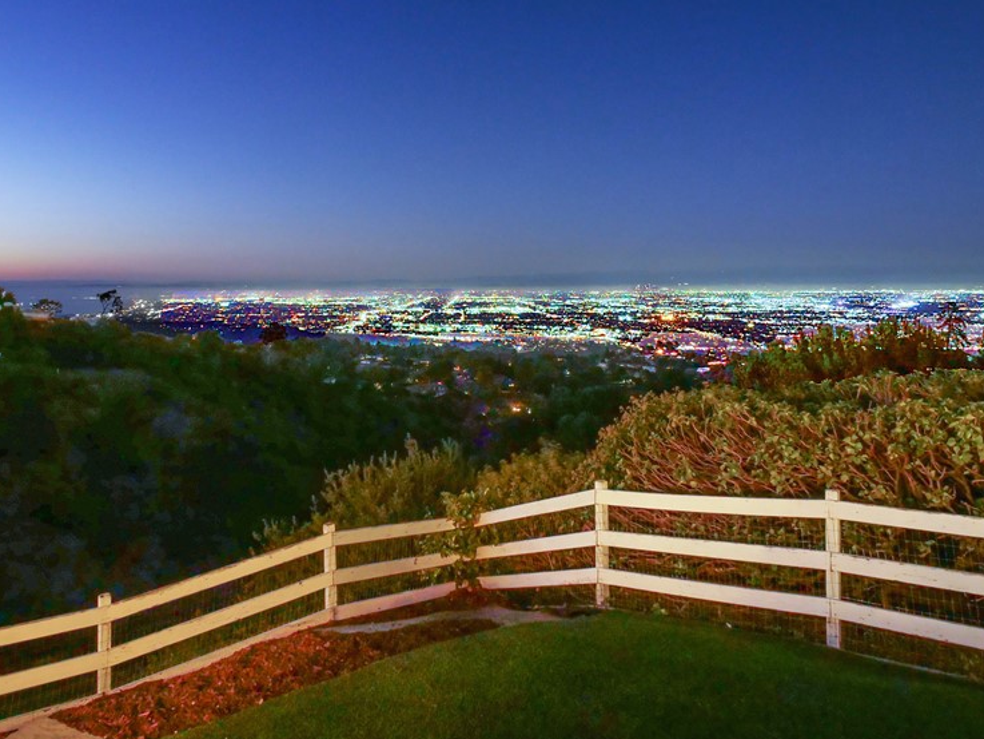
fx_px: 711
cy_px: 267
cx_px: 457
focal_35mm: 25
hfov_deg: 69.3
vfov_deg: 54.1
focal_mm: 9
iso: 2500
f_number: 8
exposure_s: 1
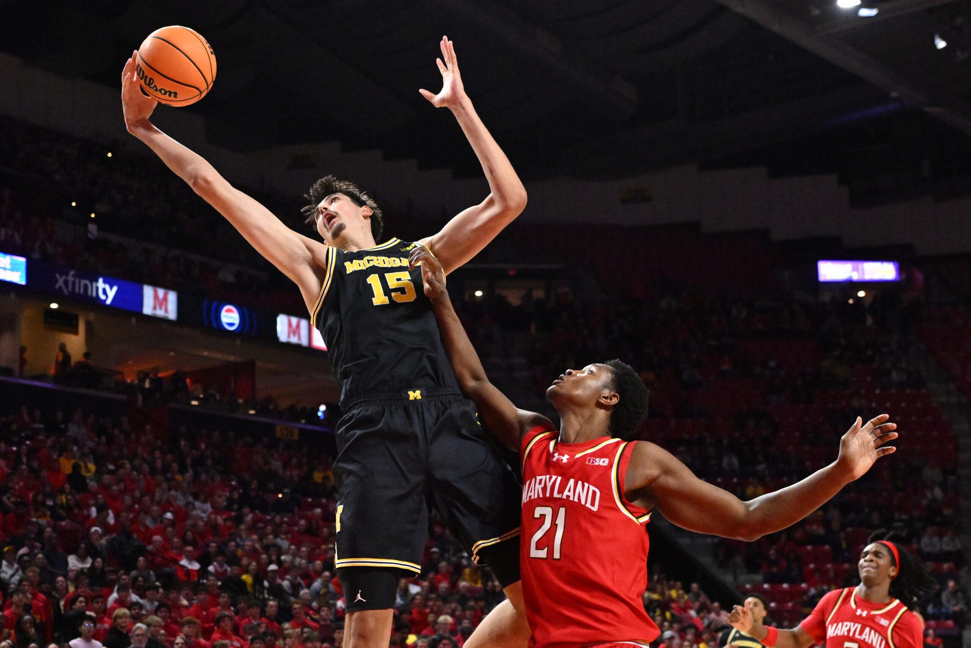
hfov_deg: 54.4
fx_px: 944
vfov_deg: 37.9
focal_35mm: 35
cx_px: 486
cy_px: 324
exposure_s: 1/1600
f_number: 2.8
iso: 4000
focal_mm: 35
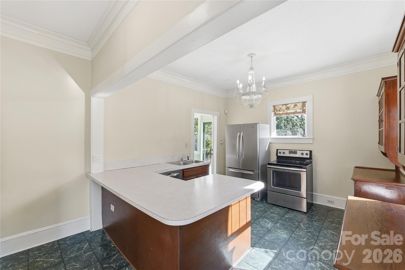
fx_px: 157
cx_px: 202
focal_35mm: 14
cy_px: 135
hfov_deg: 104.3
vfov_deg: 81.2
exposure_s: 1/40
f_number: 9
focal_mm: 14
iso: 250
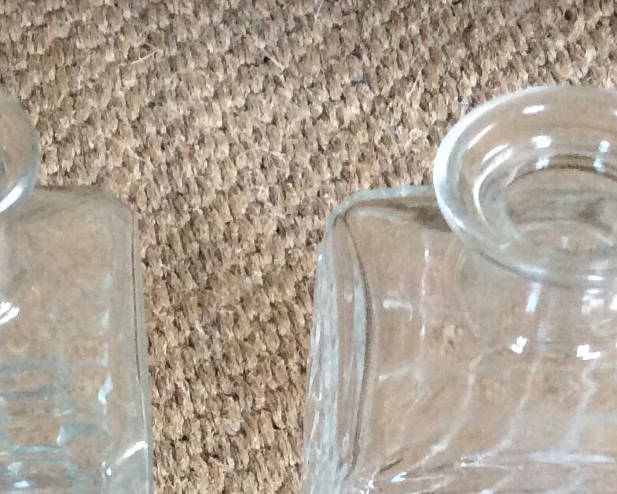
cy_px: 579
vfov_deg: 14.5
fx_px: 1881
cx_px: 140
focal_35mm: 103
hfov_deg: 18.5
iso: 200
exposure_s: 1/25
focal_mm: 3.3
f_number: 2.4
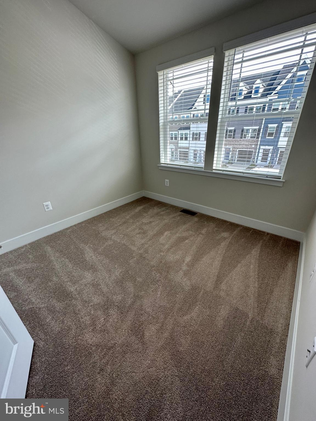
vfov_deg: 102.1
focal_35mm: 14
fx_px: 170
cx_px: 158
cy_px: 210
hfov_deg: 85.7
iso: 80
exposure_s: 1/120
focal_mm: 2.22
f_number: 2.2
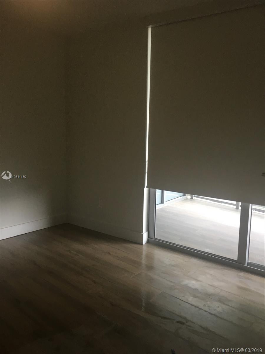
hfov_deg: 48.2
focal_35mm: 29
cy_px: 177
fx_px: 296
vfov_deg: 61.7
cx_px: 132
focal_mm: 4.15
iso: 64
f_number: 2.2
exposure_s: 1/30
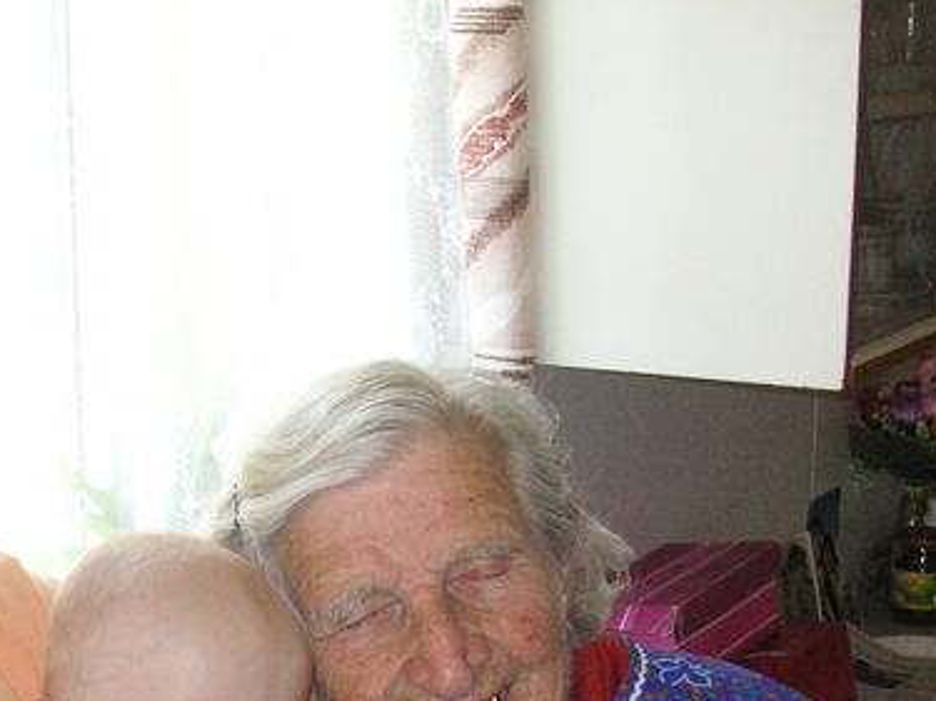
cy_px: 681
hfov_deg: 24.1
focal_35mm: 79
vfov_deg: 18.2
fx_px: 2135
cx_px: 110
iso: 160
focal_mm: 6.1
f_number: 2.8
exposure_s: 1/180
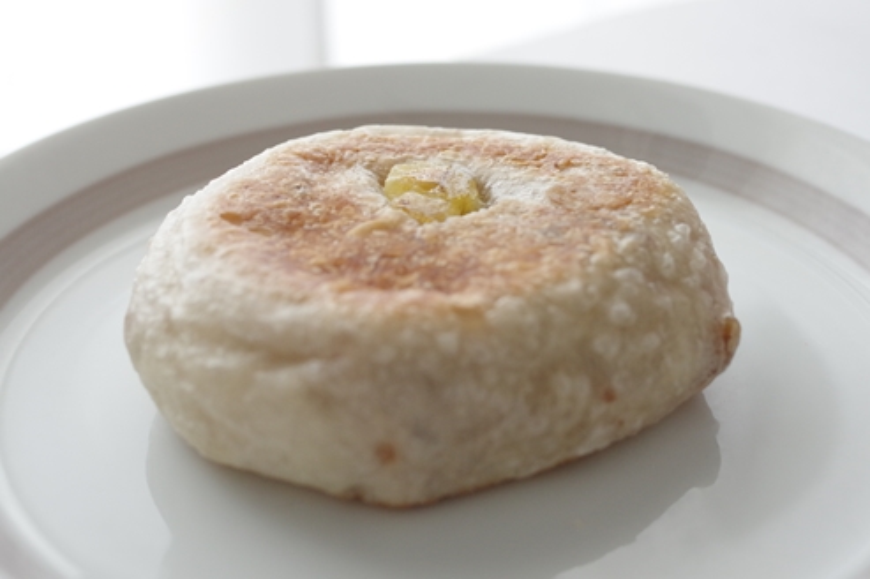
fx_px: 1256
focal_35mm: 52
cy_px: 290
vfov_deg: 26.0
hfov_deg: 38.2
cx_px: 435
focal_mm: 35
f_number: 5.6
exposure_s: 1/50
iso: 1600
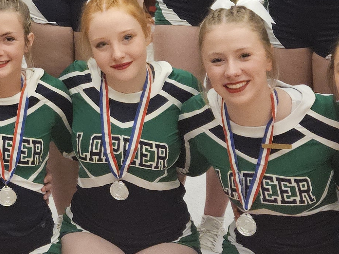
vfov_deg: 14.6
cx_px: -3
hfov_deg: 19.1
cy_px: 0
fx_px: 979
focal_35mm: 100
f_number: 1.8
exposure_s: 1/120
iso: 640
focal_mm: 5.4
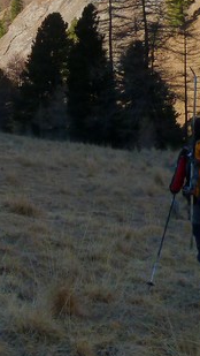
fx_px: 904
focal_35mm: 96
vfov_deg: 21.7
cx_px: -30
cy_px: 37
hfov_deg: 12.4
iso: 125
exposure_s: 1/400
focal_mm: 5.3
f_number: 5
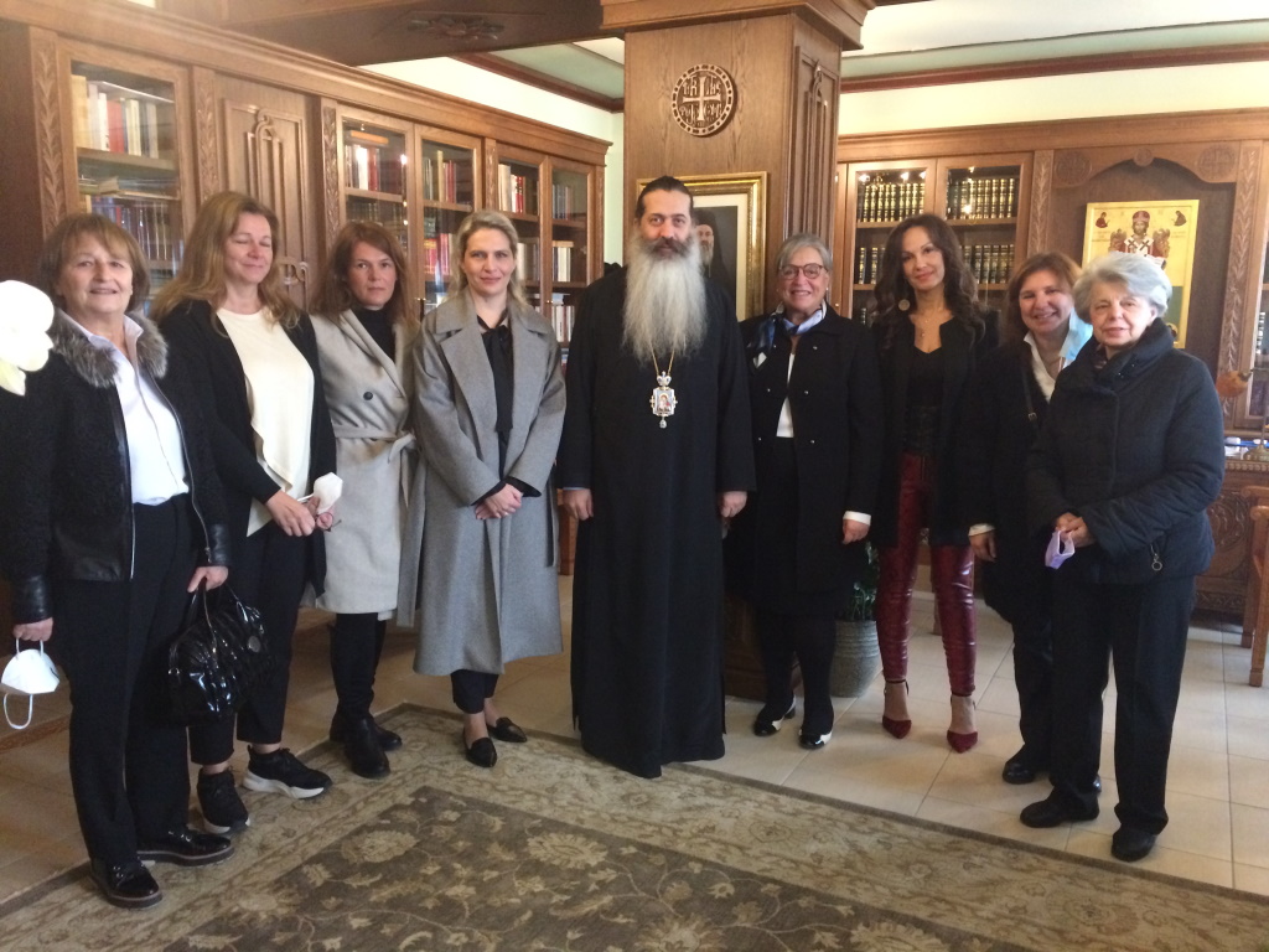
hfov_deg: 61.7
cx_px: 634
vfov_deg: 48.2
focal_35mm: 29
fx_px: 1063
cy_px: 476
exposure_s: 1/17
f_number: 2.2
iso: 320
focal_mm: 4.15
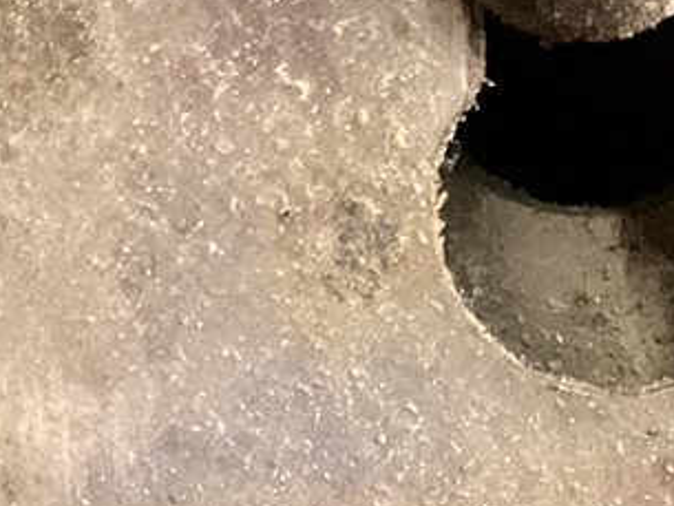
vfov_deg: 9.5
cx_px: 1168
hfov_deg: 12.6
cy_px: 1101
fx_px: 2805
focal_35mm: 144
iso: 500
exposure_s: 1/20
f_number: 1.8
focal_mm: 3
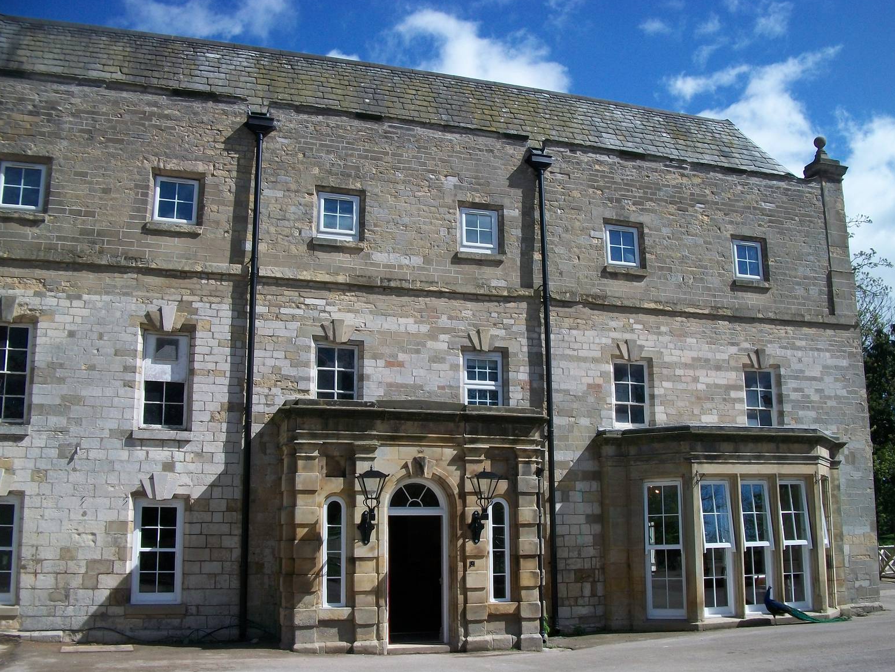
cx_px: 457
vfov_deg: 42.9
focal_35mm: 33
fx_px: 853
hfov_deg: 55.3
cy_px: 341
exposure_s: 1/500
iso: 80
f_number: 5.5
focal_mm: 5.7
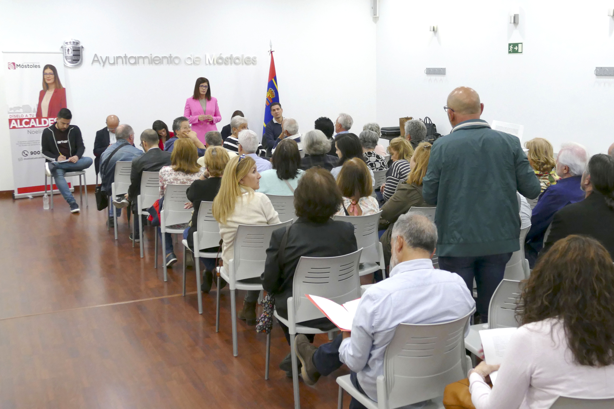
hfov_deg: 53.1
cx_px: 307
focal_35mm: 36
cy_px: 204
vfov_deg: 36.9
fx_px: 614
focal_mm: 13.16
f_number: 3.1
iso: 1000
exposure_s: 1/80
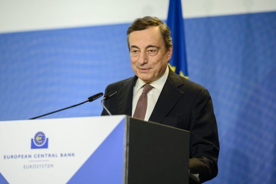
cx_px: 138
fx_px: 1533
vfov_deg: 6.9
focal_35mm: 200
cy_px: 92
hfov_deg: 10.3
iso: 900
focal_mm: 200
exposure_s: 1/250
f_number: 2.8
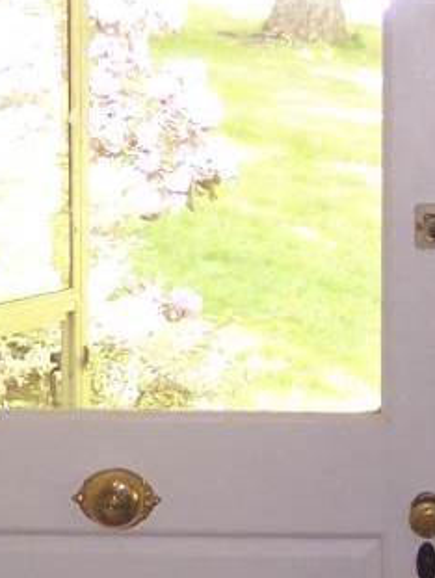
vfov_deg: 12.6
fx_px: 2625
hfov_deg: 9.5
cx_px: 104
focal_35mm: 157
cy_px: 203
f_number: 2.8
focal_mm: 8
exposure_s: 1/60
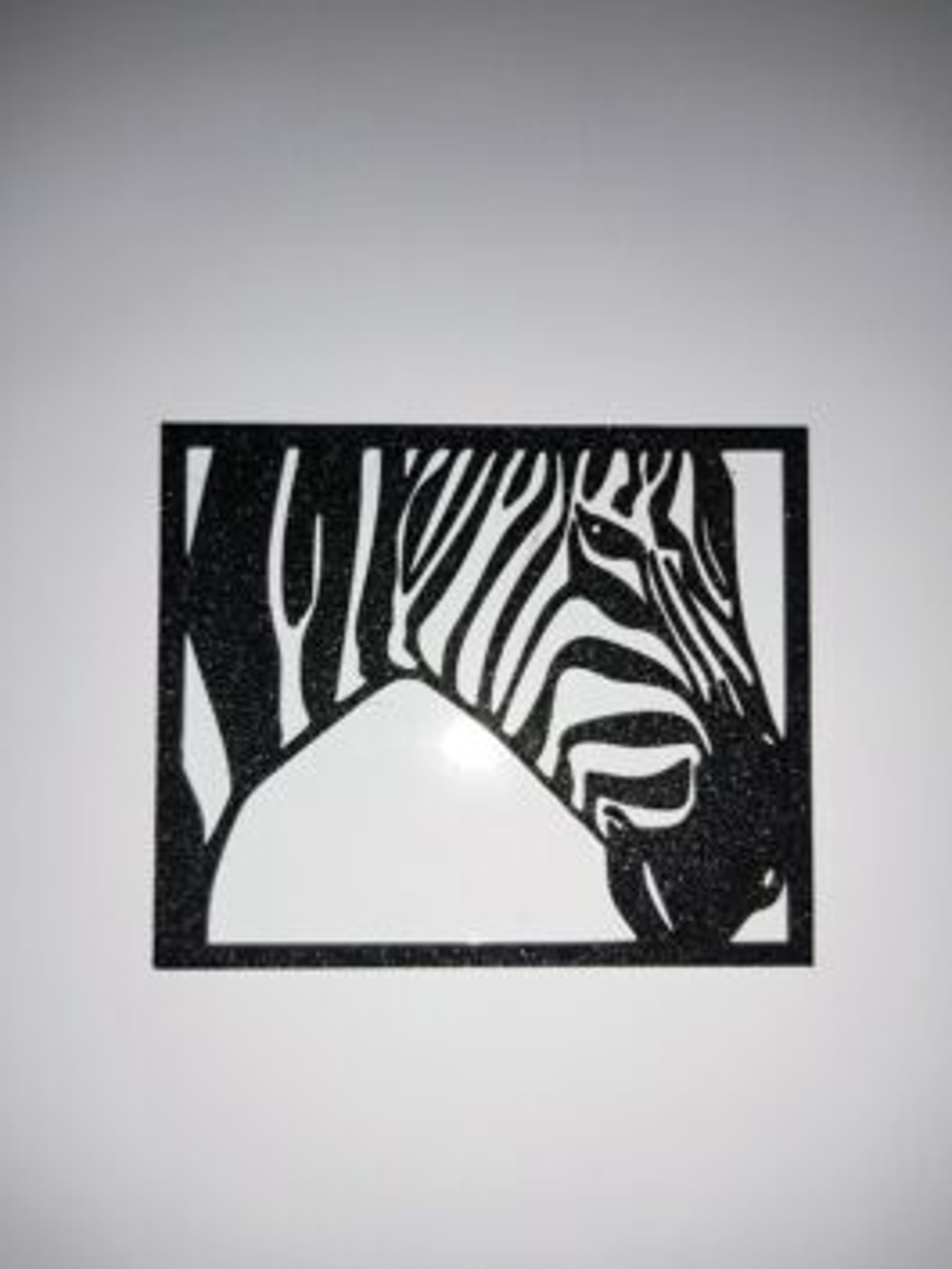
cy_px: 634
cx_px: 476
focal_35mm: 26
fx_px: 953
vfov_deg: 67.3
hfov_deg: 53.1
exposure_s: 1/50
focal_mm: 4.74
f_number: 1.79
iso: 141
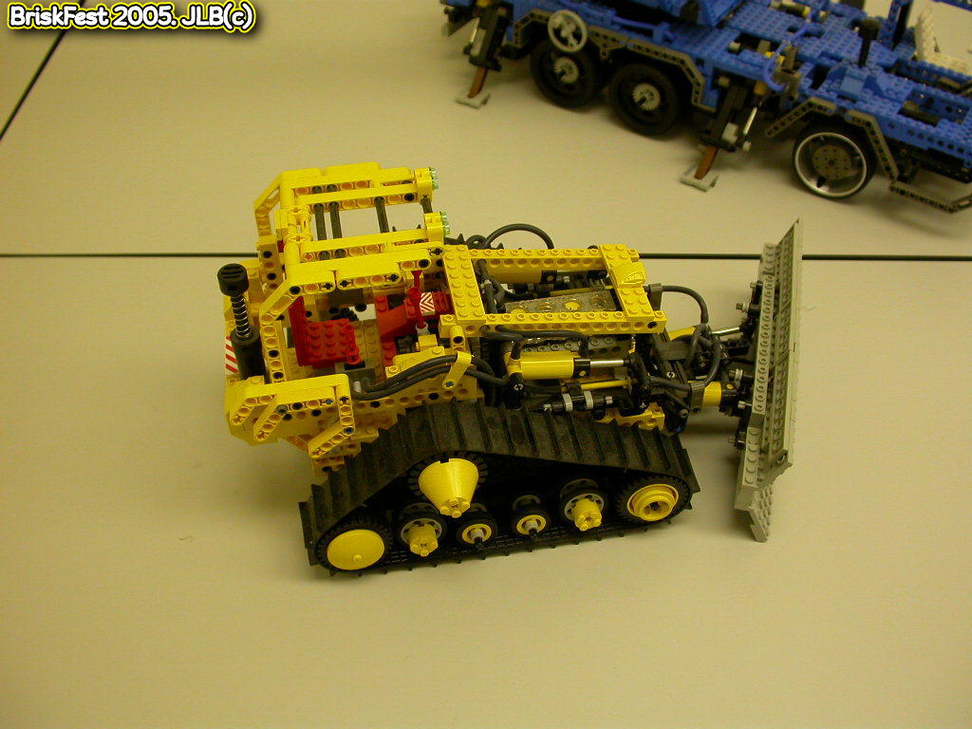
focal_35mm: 38
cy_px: 364
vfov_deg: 37.7
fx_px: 1067
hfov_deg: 49.0
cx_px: 486
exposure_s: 1/43.8
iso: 100
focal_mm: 7.85
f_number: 3
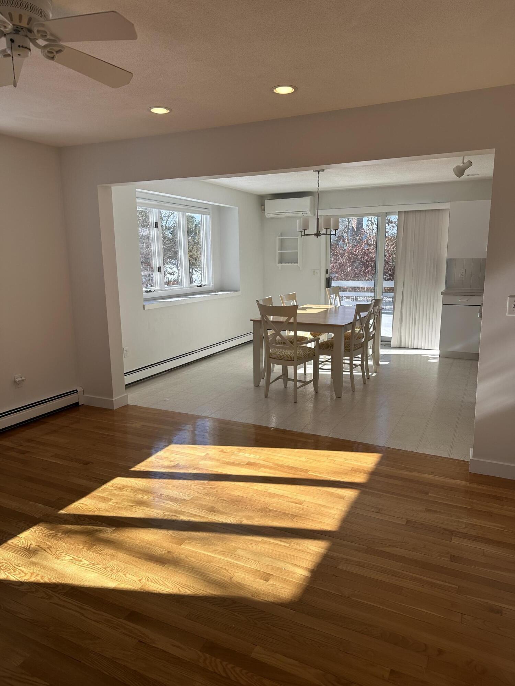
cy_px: 343
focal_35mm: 24
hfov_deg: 56.8
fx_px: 476
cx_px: 258
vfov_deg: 71.6
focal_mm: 6.86
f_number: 1.78
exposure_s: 1/1131
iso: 80
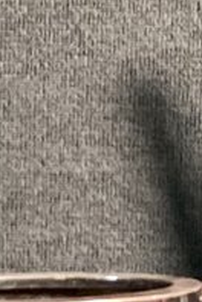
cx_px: 51
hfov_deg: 5.6
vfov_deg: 8.4
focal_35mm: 246
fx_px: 2070
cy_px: 231
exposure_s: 1/33
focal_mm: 3.3
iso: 320
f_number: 2.4
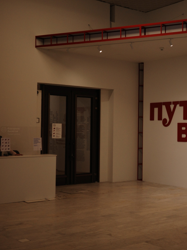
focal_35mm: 58
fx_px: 418
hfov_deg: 24.7
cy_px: 125
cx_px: 154
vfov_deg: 33.2
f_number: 4.5
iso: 640
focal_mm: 26
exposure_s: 1/125
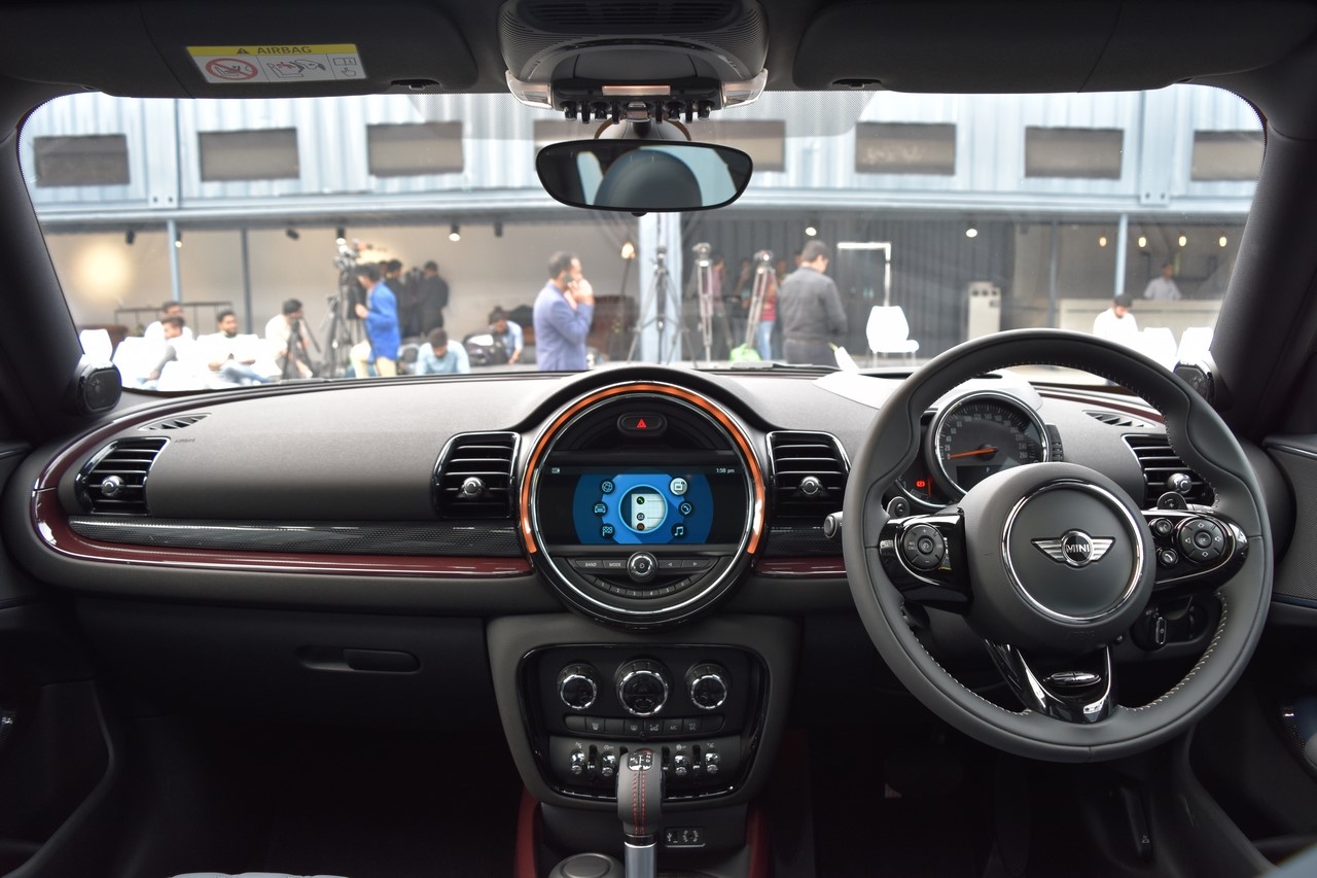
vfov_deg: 47.9
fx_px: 988
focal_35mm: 27
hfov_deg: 67.4
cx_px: 658
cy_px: 439
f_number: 5
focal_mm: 18
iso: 400
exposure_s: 1/100
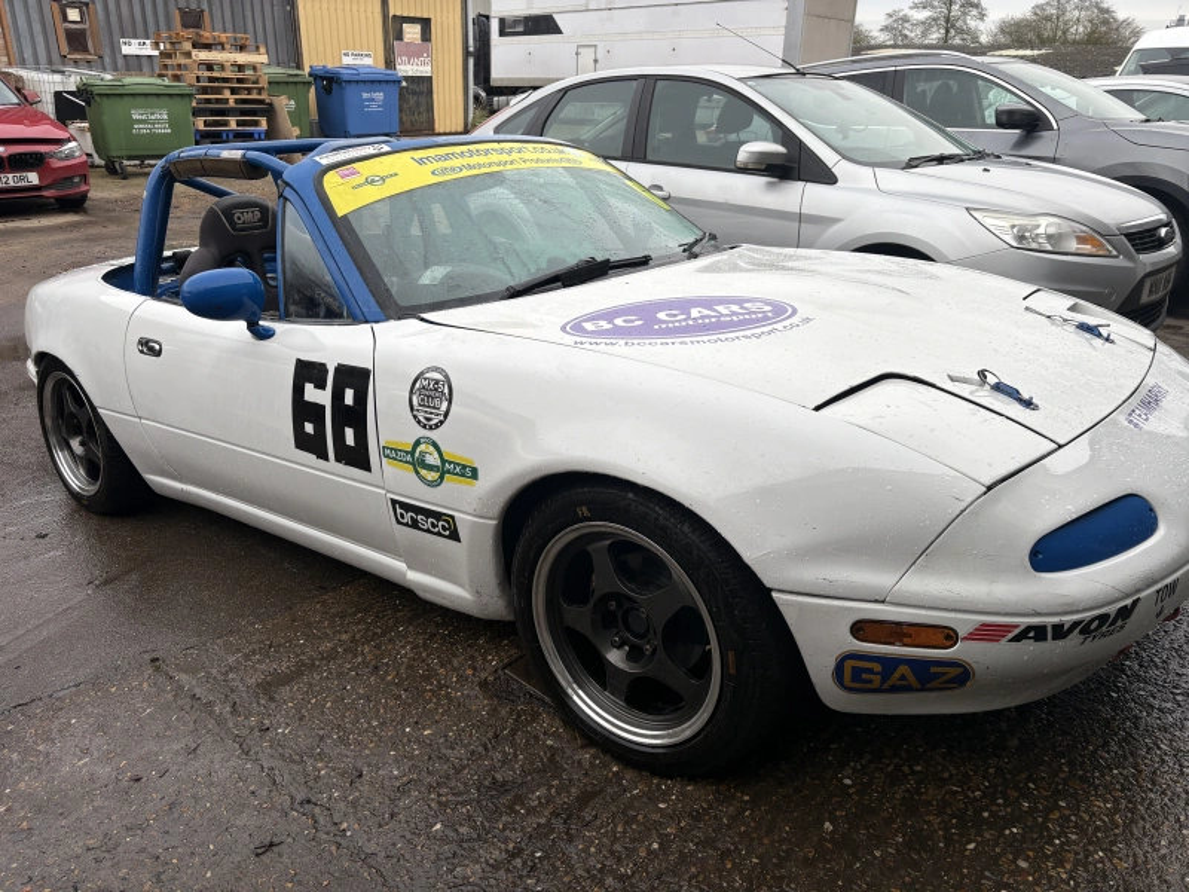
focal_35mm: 26
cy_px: 446
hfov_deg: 67.3
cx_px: 594
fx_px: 893
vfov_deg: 53.1
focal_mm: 5.96
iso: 50
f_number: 1.6
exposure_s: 1/571
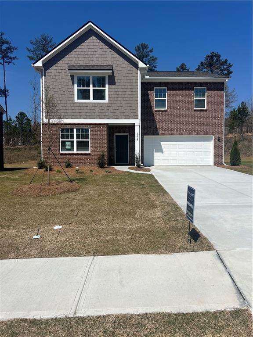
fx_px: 253
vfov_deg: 67.3
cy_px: 168
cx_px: 126
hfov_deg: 53.1
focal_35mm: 26
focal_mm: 5.7
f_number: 1.5
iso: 50
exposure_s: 1/8696
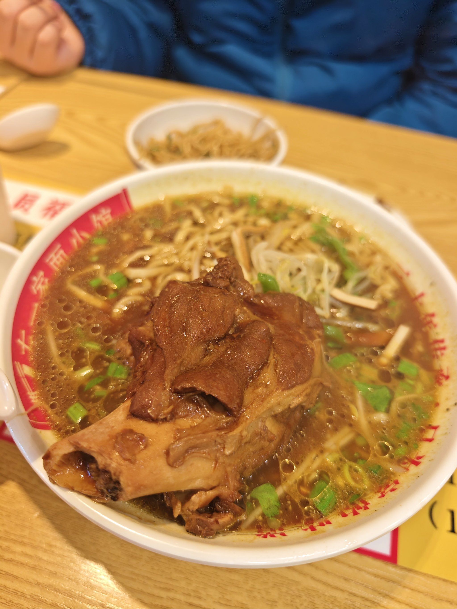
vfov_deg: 73.9
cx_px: 228
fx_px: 405
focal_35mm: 23
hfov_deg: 58.9
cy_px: 304
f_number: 1.75
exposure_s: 1/101
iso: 136
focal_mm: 8.67
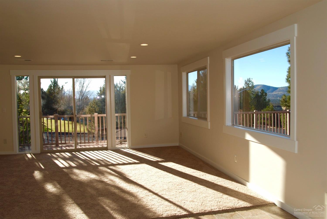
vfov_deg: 43.7
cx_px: 164
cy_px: 110
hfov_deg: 61.9
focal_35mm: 30
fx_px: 273
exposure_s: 1/200
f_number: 5.6
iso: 100
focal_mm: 20
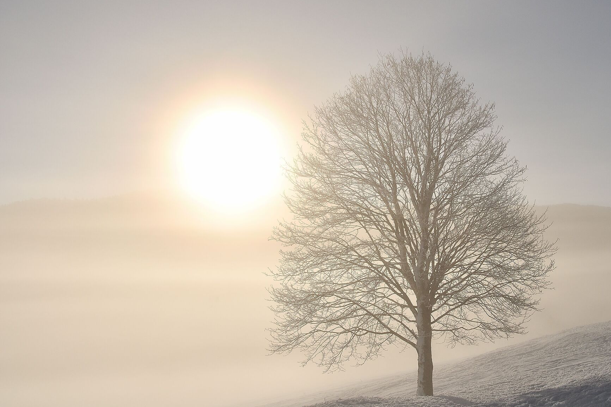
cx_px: 406
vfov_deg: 25.1
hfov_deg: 36.5
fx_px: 917
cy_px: 229
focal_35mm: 54
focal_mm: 26
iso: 100
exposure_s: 1/1250
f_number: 10
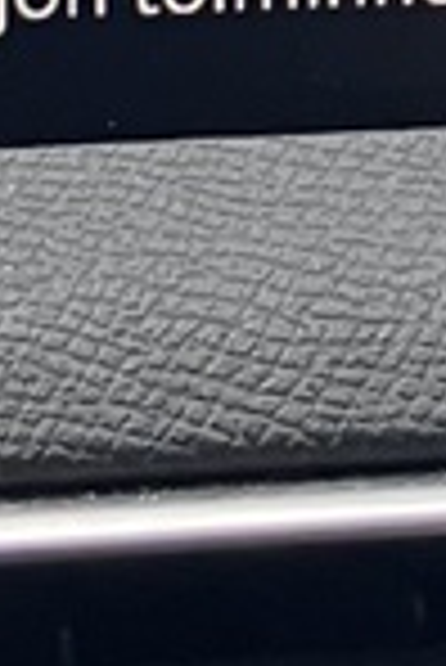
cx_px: 860
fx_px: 5246
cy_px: -819
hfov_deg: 4.8
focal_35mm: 283
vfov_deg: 6.9
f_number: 1.8
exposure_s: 1/60
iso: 100
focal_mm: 3.99
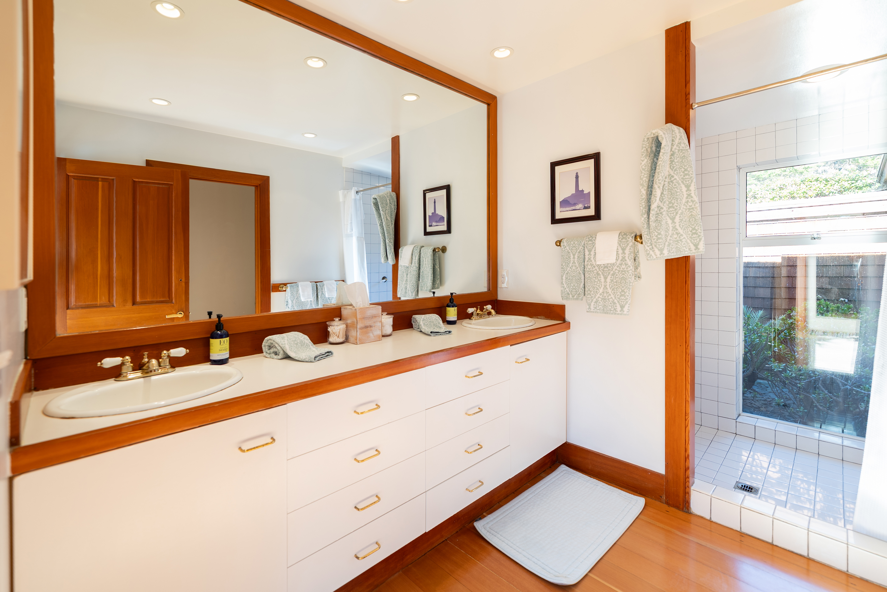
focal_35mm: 15
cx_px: 444
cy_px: 296
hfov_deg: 100.4
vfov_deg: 77.4
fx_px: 370
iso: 80
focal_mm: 15
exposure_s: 1/30
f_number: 2.8
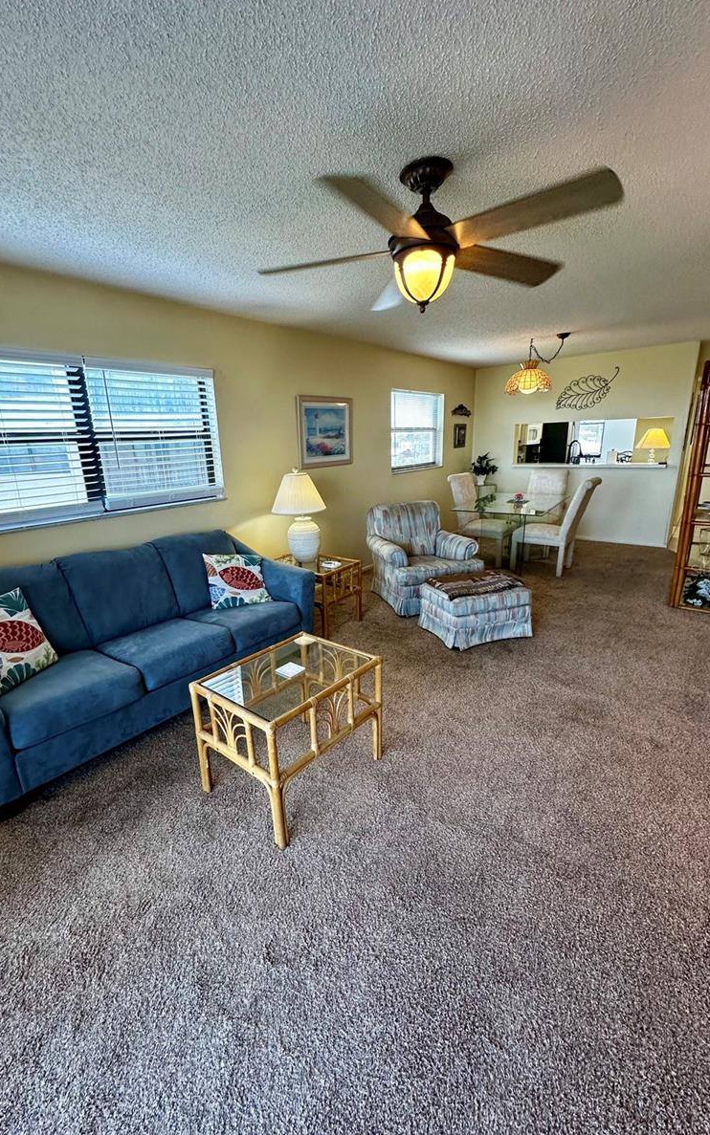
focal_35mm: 15
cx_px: 328
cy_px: 570
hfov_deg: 74.7
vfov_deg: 101.5
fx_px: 464
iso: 160
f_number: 2.2
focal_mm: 2.22
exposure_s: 1/120
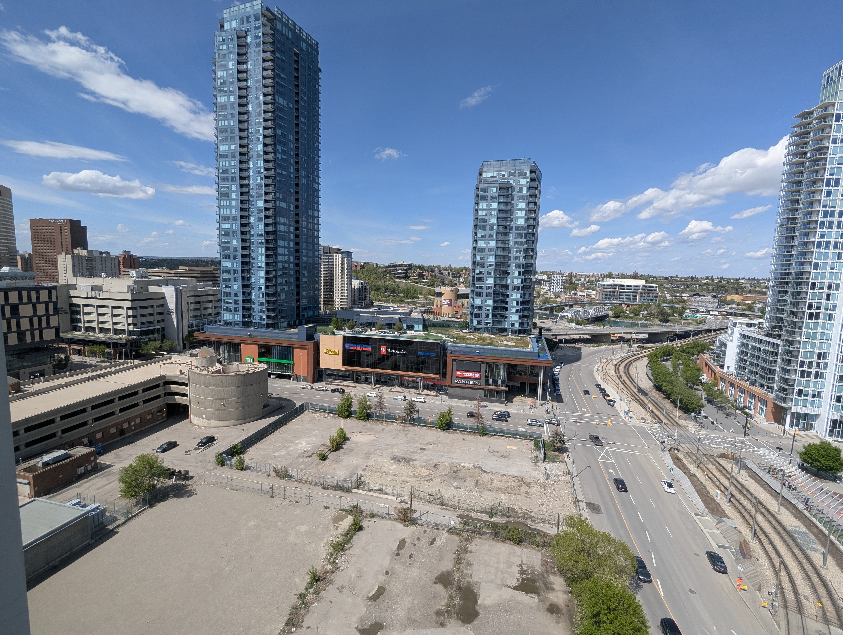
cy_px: 318
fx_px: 390
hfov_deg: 94.4
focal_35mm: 16
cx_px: 422
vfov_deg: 78.2
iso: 49
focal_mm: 2.35
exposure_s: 1/1208
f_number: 2.2
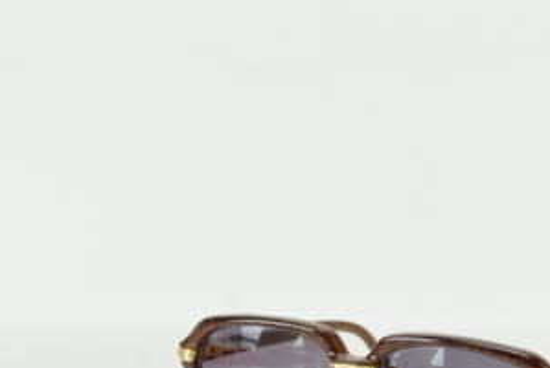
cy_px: 391
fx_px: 1866
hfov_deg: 16.7
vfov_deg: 11.1
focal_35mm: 122
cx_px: 394
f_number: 6.3
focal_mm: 38
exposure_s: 1/125
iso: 800
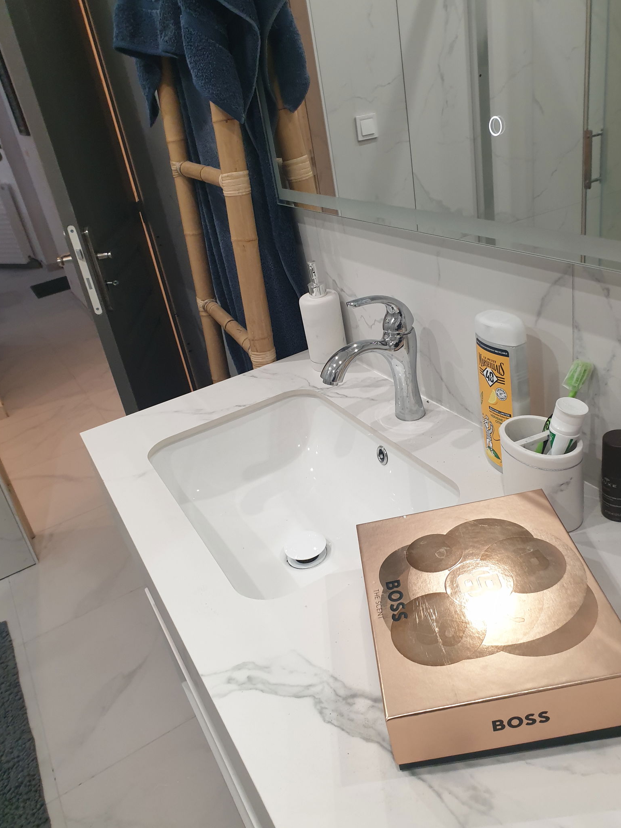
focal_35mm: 27
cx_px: 320
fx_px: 646
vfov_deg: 65.3
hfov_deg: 51.4
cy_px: 407
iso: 250
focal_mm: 4.3
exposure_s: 1/50
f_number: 2.4
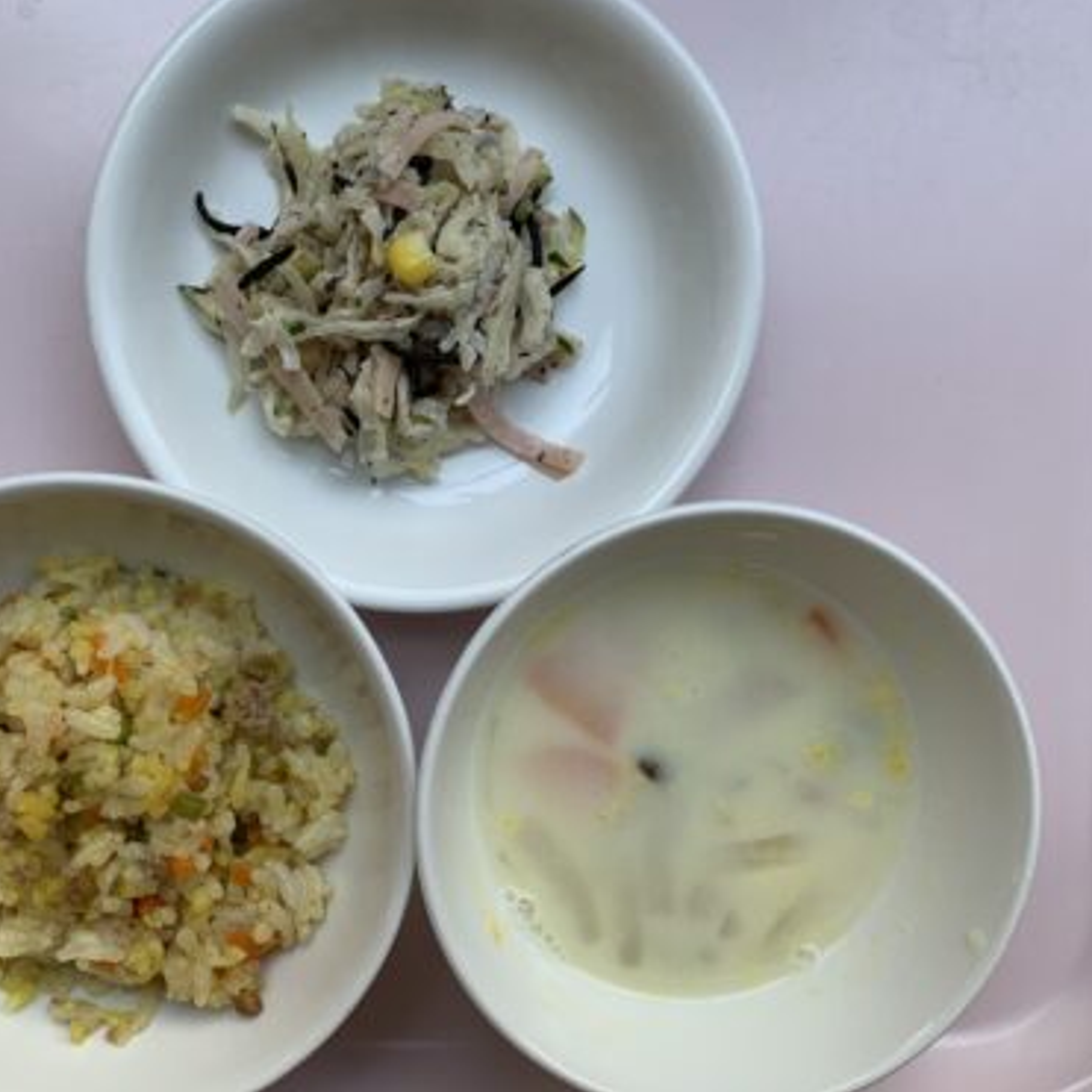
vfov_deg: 52.5
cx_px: 383
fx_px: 1106
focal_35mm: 31
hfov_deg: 51.7
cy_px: 543
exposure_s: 1/121
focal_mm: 4.25
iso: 40
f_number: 1.8
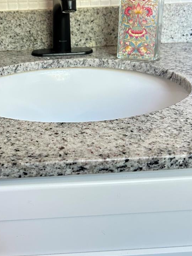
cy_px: 91
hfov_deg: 32.9
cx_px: 47
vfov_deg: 43.4
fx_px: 318
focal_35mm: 43
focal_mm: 5.7
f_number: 1.5
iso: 500
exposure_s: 1/56
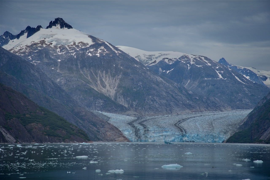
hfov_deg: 17.1
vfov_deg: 11.4
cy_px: 90
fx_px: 900
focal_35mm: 120
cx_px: 135
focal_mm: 120
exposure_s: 1/250
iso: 100
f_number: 8
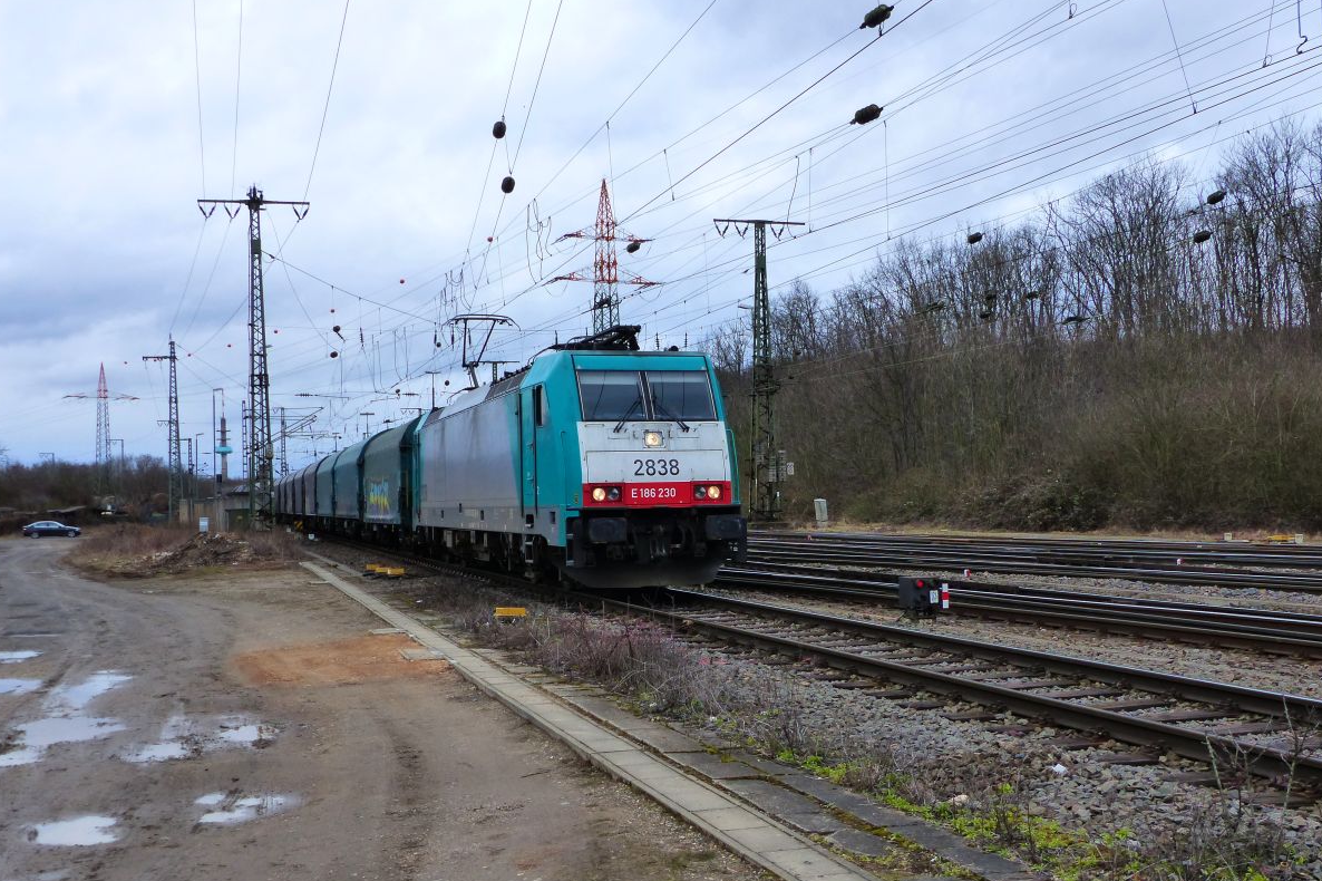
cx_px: 659
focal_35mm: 40
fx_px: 1468
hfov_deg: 48.5
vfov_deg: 33.4
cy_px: 488
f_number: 4
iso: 250
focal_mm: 6.8
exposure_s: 1/320
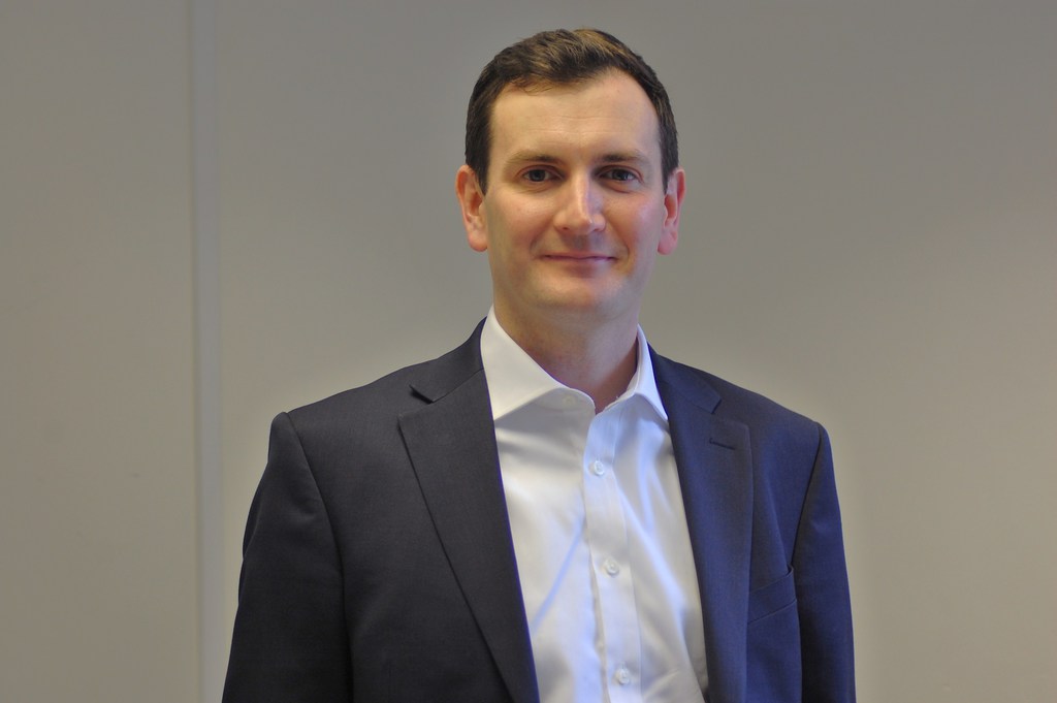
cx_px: 528
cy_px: 352
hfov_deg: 19.5
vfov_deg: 13.0
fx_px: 3080
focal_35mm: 105
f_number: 4
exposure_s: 1/30
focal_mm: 70
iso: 200
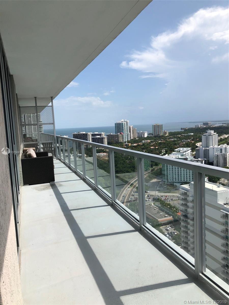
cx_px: 114
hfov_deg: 49.7
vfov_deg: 63.4
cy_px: 152
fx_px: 247
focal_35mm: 28
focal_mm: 3.99
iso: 20
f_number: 1.8
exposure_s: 1/3003
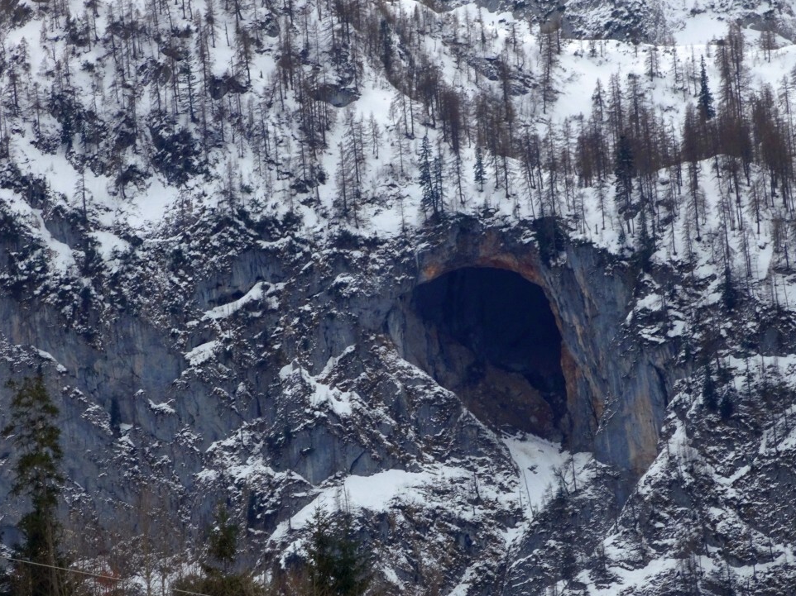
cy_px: 312
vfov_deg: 5.3
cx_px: 403
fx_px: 6414
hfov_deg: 7.1
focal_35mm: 279
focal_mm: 44.78
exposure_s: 1/250
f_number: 6.3
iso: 100
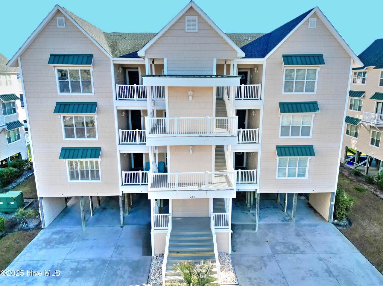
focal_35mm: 24
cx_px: 192
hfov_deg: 71.7
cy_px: 143
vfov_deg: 56.7
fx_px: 265
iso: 160
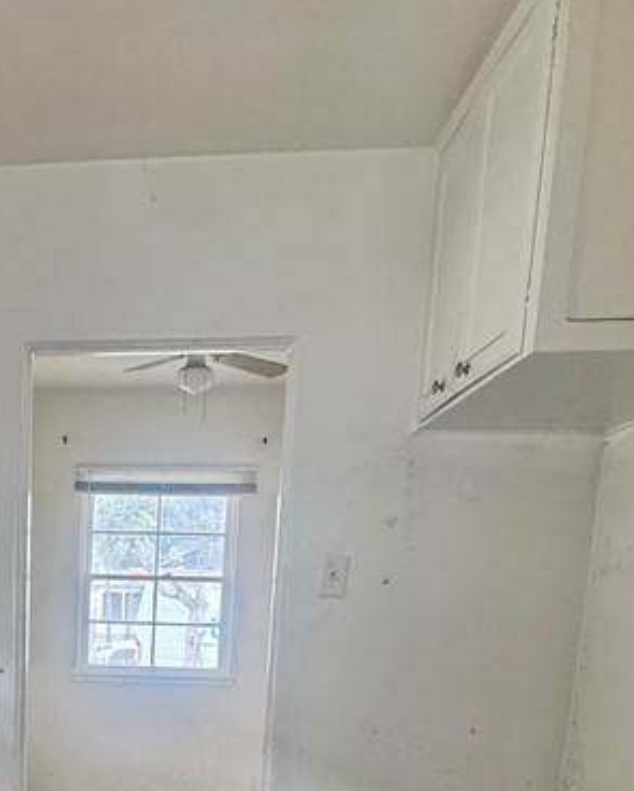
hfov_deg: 36.2
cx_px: 37
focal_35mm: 38
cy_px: 776
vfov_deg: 42.0
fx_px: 890
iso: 250
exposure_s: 1/99
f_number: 2.2
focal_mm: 2.22
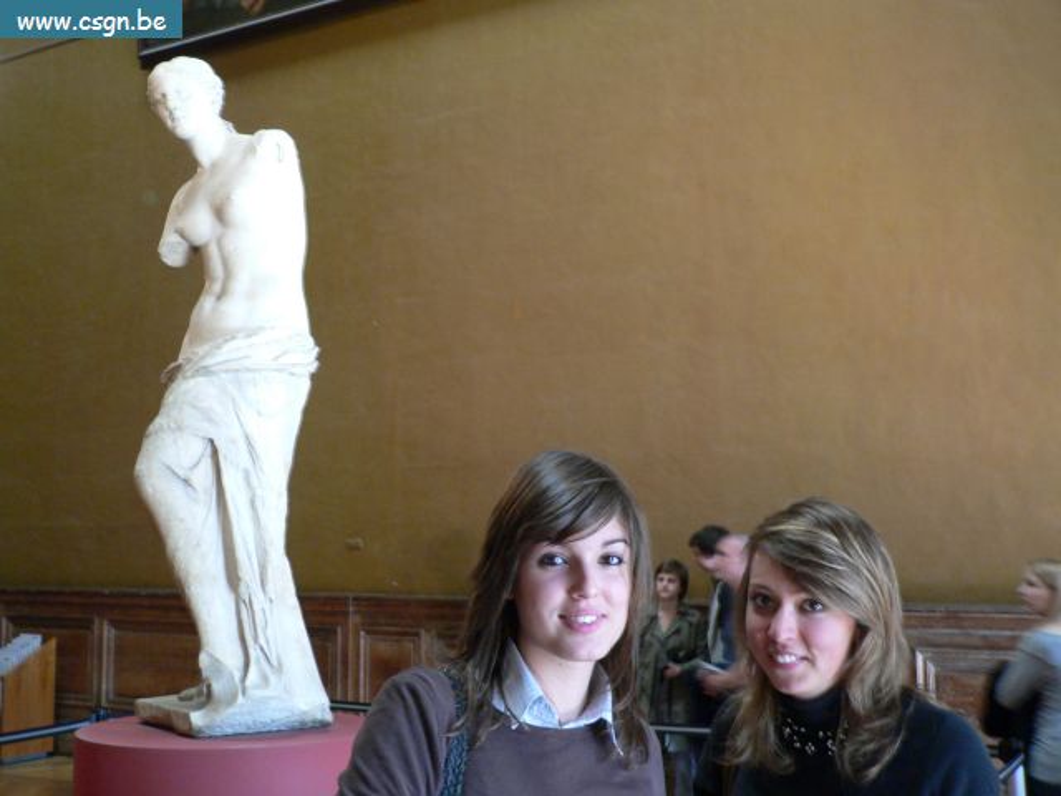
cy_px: 398
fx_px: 1318
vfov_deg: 33.6
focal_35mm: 43
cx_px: 530
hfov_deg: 43.9
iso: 200
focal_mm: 7.1
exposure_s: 1/10
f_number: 2.8
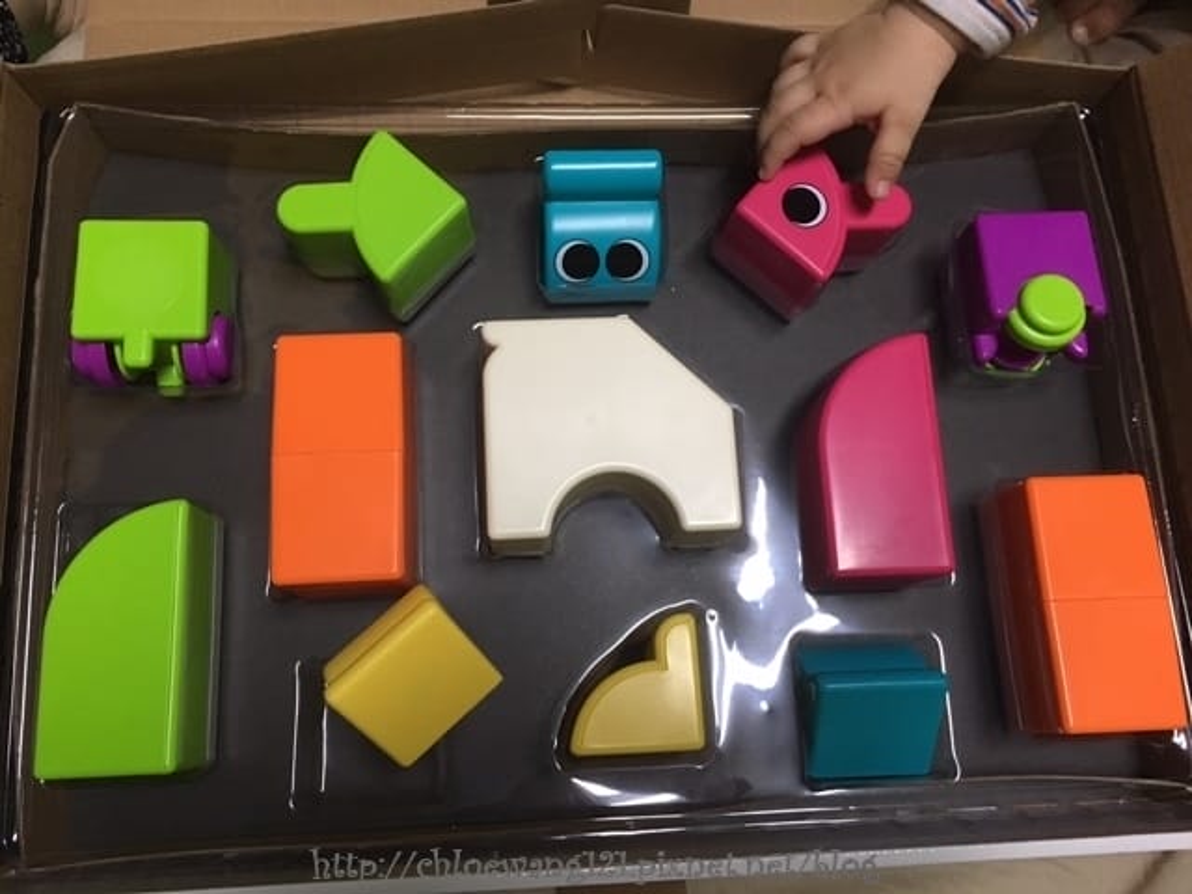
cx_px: 596
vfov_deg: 48.2
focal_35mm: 29
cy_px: 447
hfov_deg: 61.7
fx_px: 999
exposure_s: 1/30
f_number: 2.2
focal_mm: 4.15
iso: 125
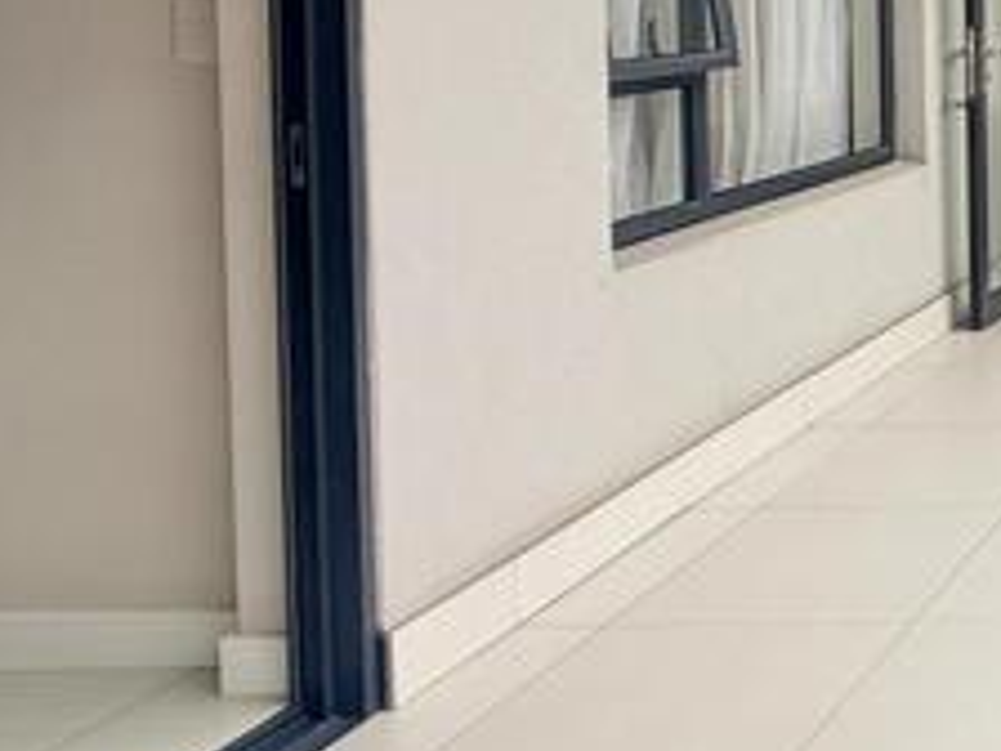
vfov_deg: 27.5
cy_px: 4
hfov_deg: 26.6
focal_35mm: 50
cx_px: 1528
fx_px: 1446
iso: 64
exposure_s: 1/1167
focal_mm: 2.22
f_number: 2.2
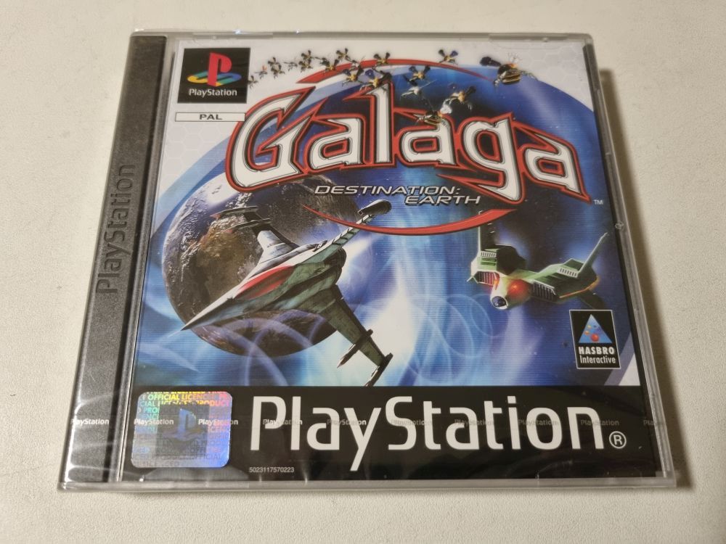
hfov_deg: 67.3
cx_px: 363
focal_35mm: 26
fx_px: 545
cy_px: 272
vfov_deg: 53.1
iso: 500
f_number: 1.8
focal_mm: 5.4
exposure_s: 1/40
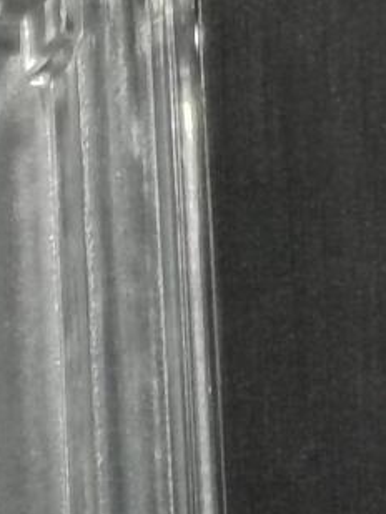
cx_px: -734
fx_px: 5794
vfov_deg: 5.0
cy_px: 720
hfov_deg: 3.7
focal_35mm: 390
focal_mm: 5.58
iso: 100
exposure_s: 1/120
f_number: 1.8
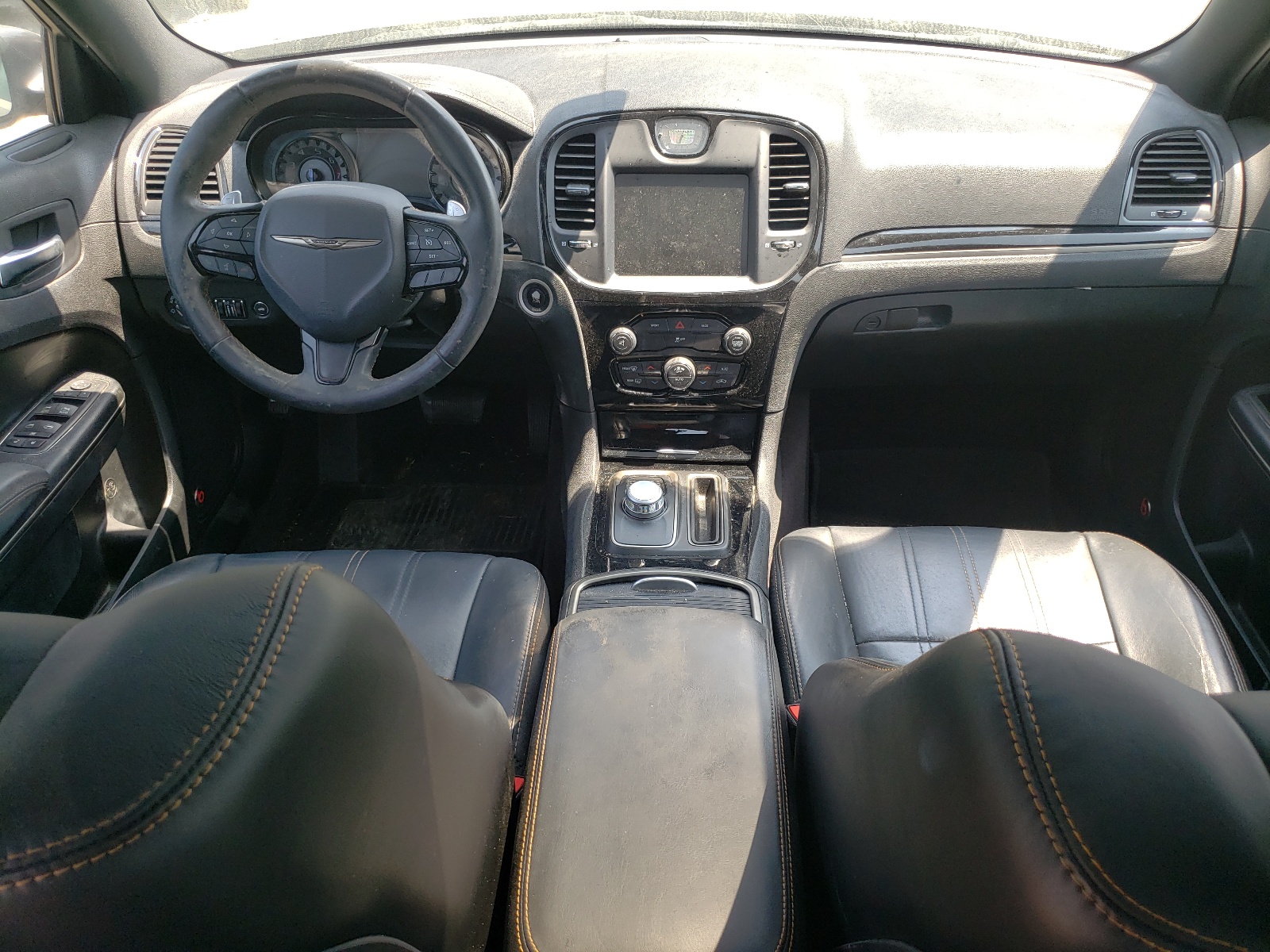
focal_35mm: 26
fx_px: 954
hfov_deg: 67.3
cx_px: 635
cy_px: 476
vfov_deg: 53.1
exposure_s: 1/213
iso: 50
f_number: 1.5
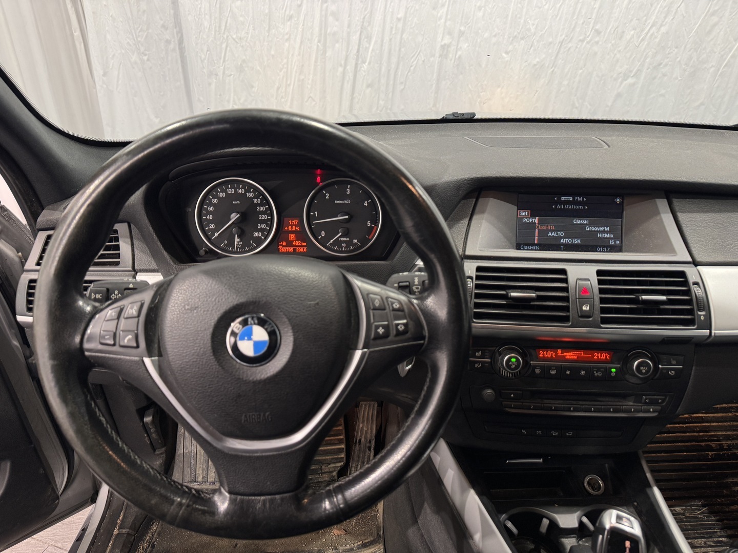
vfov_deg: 56.8
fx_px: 512
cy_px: 276
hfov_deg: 71.6
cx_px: 369
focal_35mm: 24
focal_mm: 6.76
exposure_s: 1/100
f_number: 1.78
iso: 160
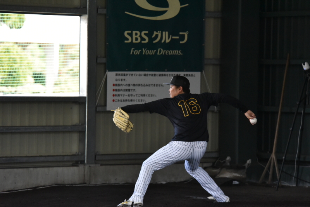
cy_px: 104
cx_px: 155
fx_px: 1980
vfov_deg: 6.0
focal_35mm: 230
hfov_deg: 9.0
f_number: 5.3
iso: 8000
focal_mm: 230
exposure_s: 1/3200
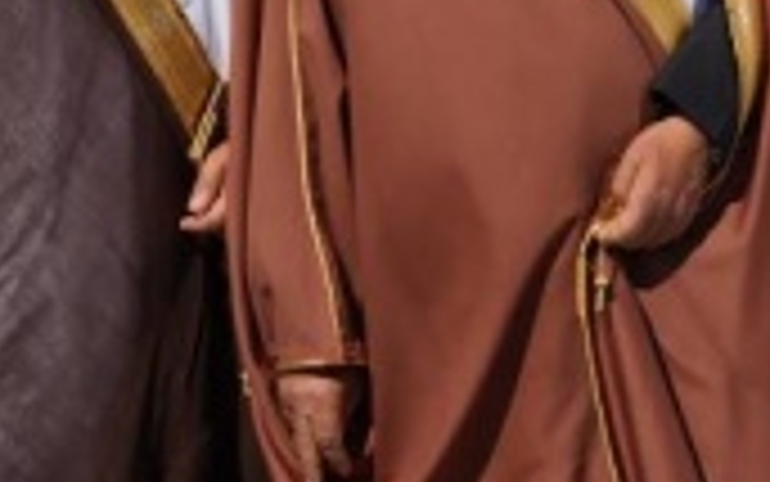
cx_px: 734
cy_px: -97
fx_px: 5248
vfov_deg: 5.2
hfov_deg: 8.4
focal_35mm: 250
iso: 160
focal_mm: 70
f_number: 13
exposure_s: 1/320
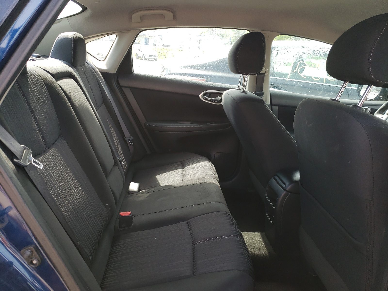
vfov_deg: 53.1
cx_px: 194
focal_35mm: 26
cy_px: 146
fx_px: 291
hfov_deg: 67.3
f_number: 1.5
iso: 50
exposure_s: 1/294
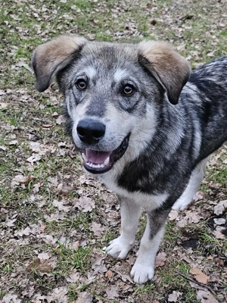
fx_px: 201
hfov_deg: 58.9
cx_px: 114
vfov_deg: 73.9
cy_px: 152
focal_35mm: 23
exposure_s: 1/370
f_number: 1.7
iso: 320
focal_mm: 6.3
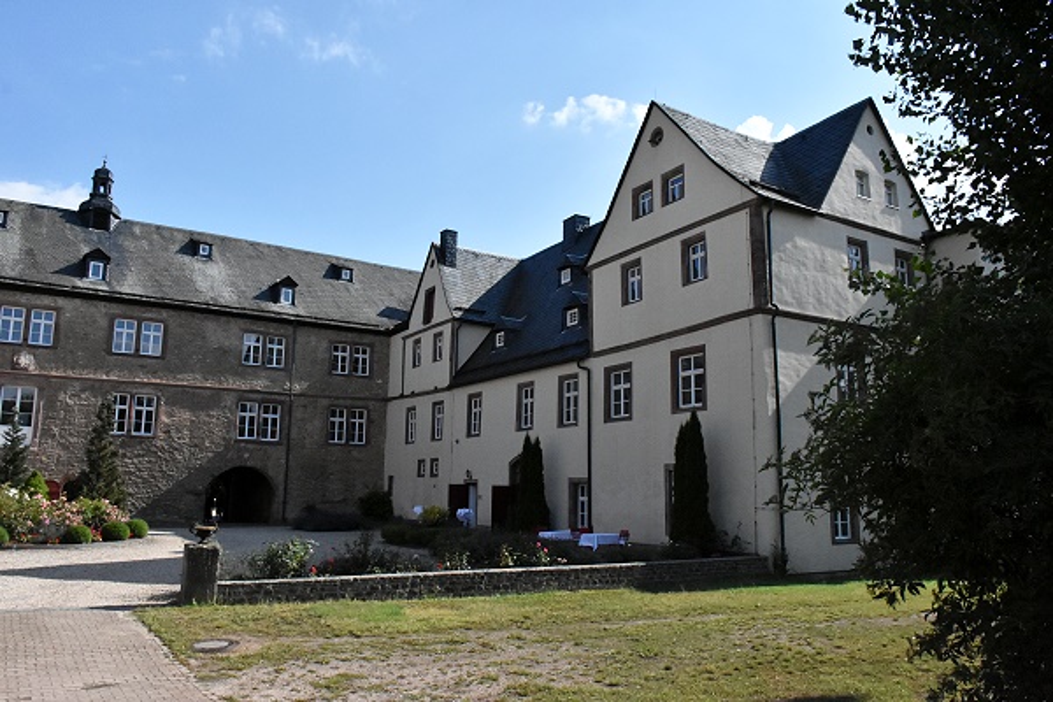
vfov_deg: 47.9
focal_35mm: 27
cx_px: 526
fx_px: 790
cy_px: 351
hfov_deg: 67.4
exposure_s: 1/8000
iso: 2500
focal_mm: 18
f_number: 10
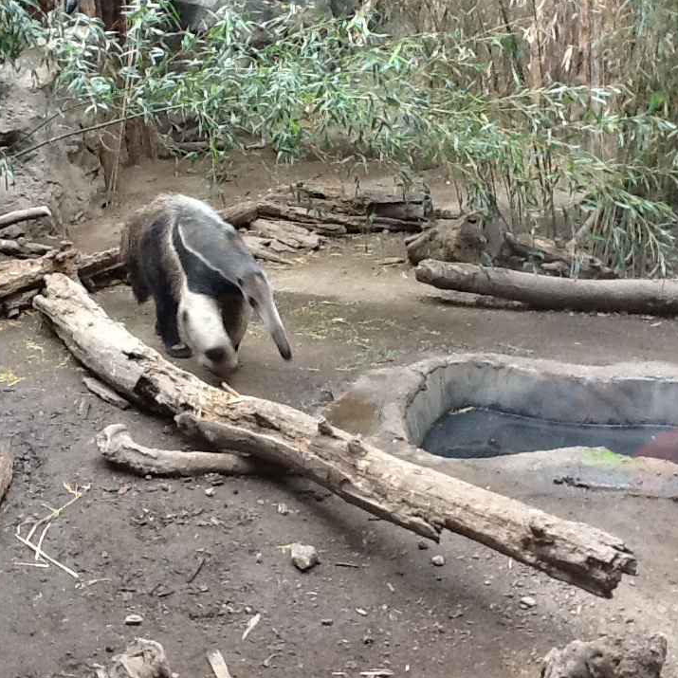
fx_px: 842
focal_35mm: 38
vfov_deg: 43.9
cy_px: 339
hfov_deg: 43.3
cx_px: 233
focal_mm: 2.03
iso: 160
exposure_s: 1/30
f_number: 2.4
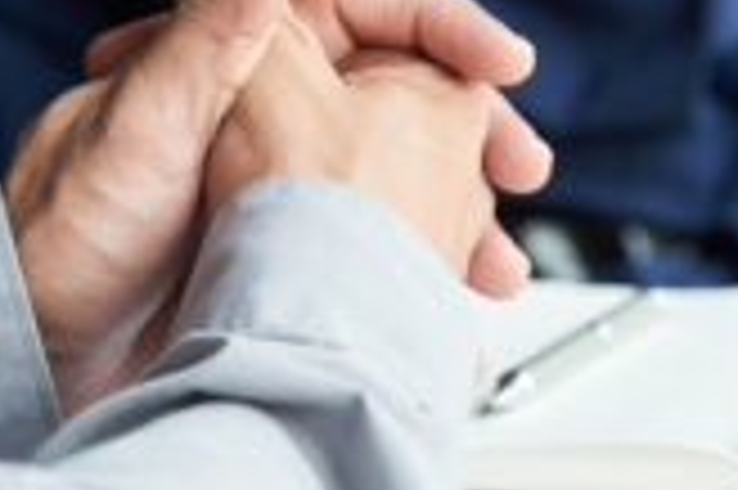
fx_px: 7024
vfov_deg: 4.0
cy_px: 92
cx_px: 446
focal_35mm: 343
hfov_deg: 6.0
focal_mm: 102
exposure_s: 1/200
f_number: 5.6
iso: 400
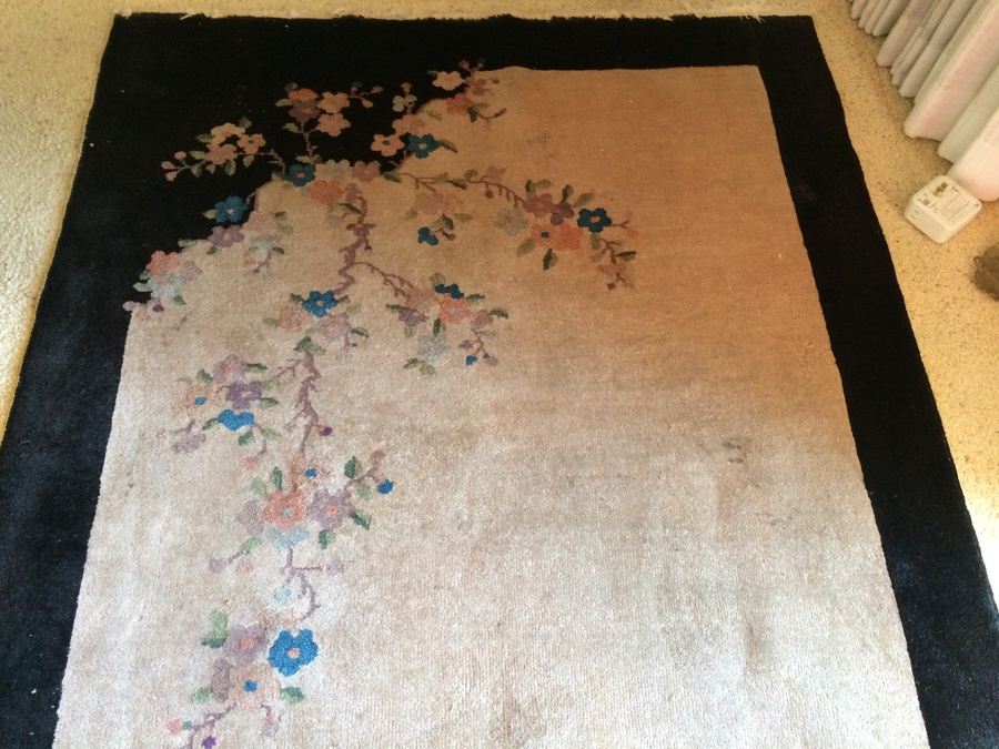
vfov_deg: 46.8
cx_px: 500
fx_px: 866
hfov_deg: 60.0
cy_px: 374
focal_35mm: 30
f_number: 2.2
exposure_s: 1/30
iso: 160
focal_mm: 4.12
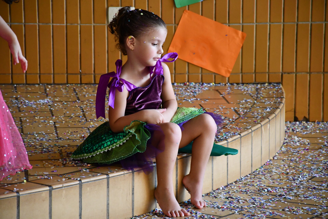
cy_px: 110
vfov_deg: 6.5
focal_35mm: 210
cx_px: 164
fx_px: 1913
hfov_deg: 9.8
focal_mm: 140
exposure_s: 1/500
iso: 2800
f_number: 5.6
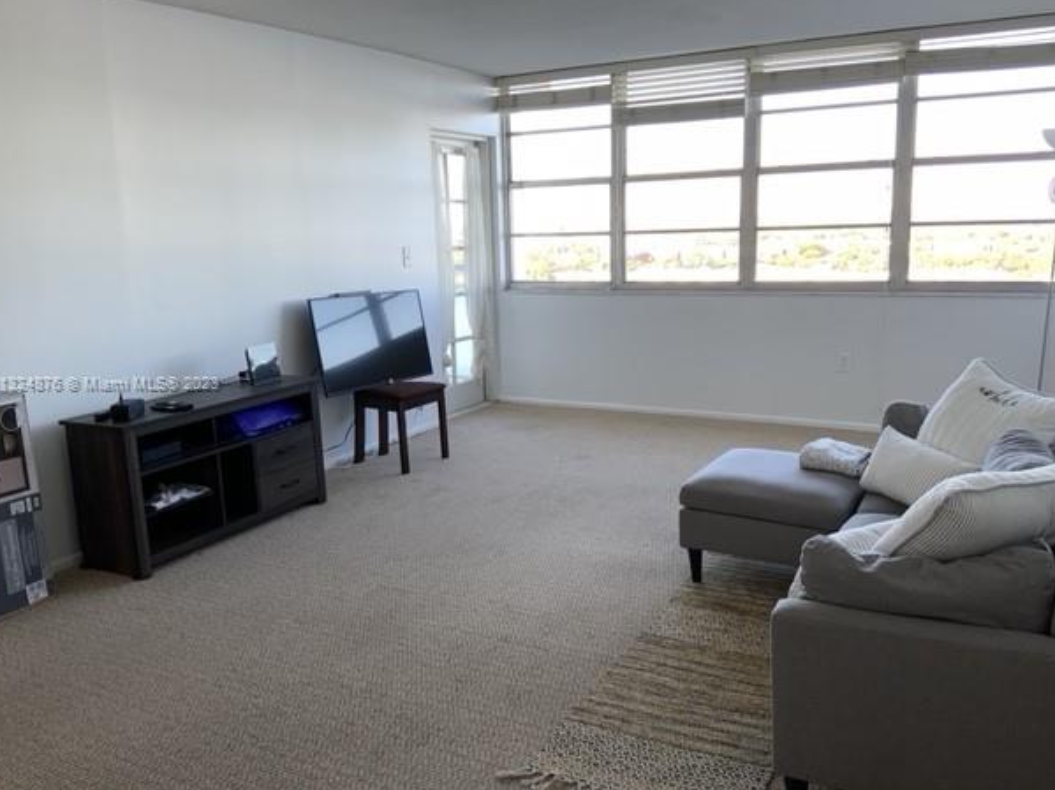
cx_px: 539
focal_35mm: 31
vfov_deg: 45.4
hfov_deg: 58.4
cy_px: 385
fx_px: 945
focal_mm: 3
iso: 25
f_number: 1.8
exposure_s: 1/120
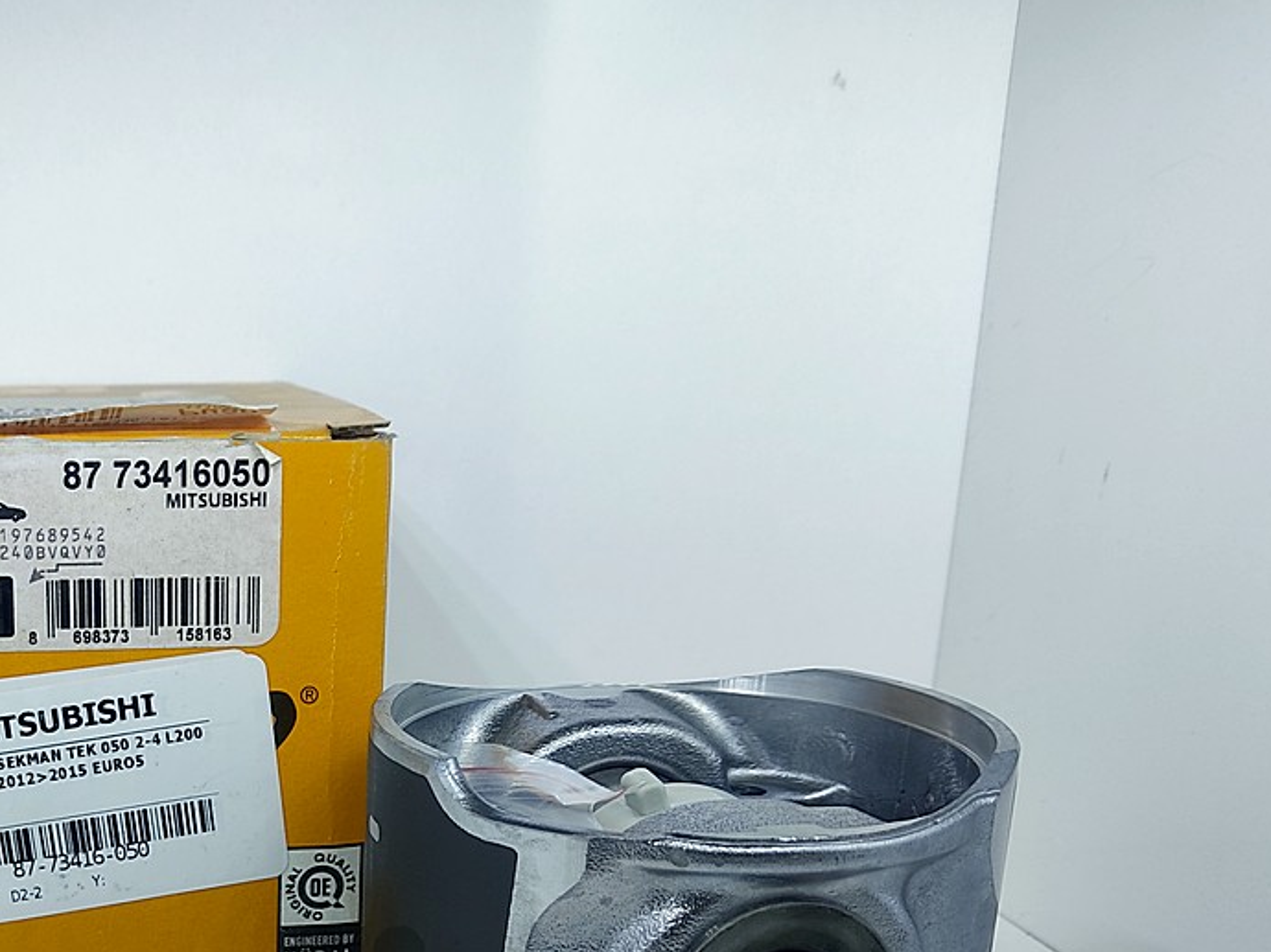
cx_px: 164
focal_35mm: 49
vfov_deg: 28.5
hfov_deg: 36.8
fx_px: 1799
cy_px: 853
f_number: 1.79
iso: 160
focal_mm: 4.74
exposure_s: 1/100
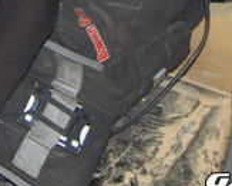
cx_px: -6
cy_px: -108
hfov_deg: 14.9
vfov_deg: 11.6
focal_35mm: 127
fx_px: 872
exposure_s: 1/60
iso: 400
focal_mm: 23
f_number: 3.8
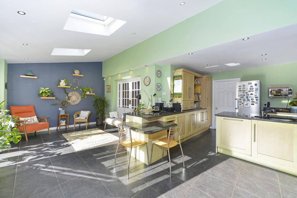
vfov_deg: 81.2
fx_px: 116
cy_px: 99
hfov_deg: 104.2
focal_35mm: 14
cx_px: 148
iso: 400
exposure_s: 1/100
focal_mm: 14
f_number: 7.1
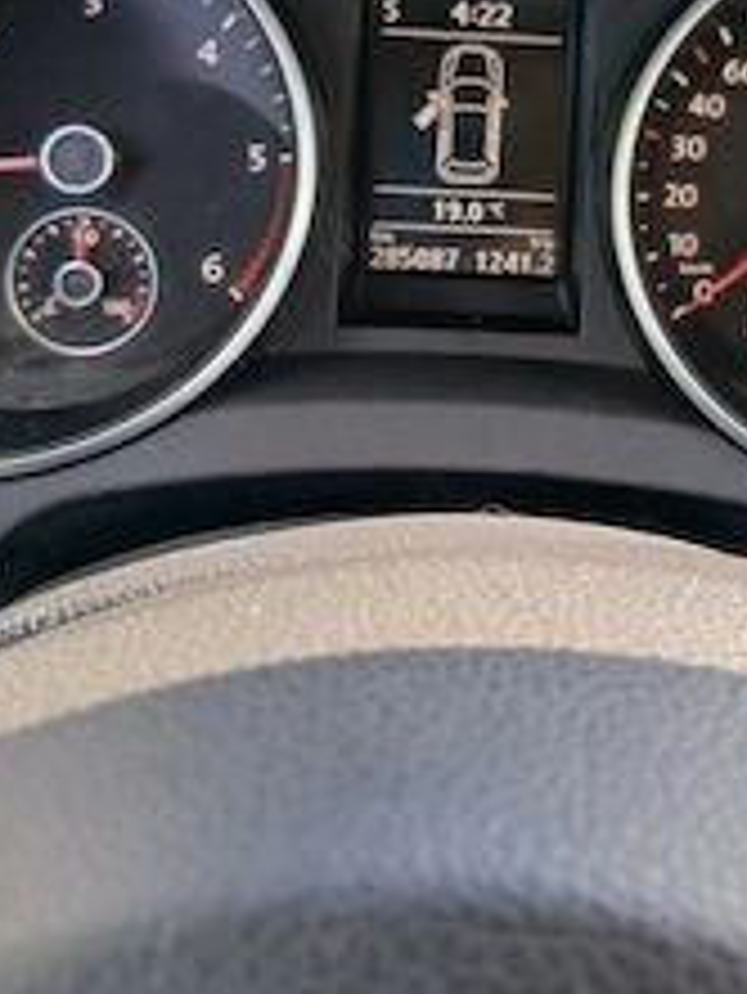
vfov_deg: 38.9
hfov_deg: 30.5
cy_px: 202
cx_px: 544
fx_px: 1351
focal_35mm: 47
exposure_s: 1/50.3
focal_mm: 3.98
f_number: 1.8
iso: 64
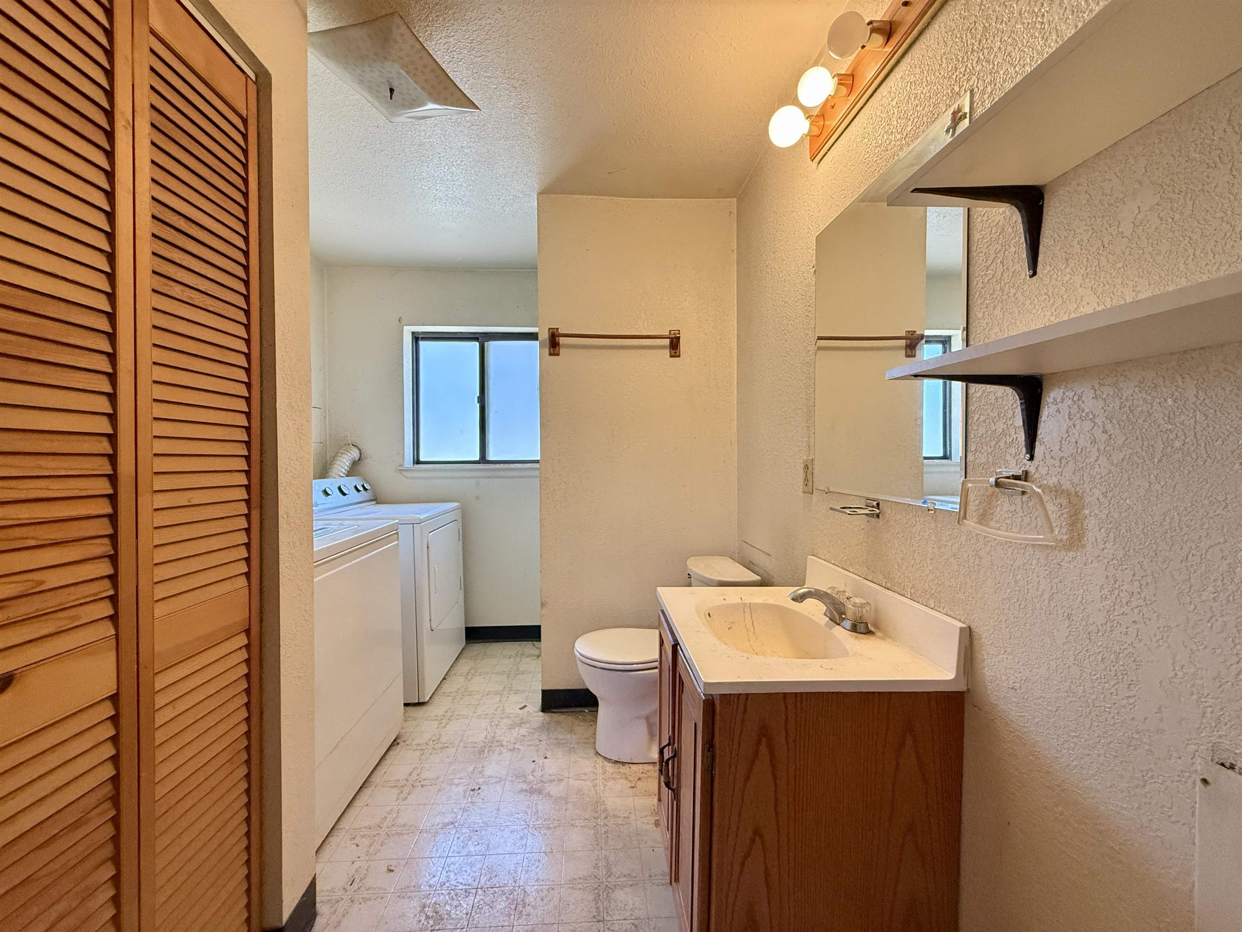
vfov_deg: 85.7
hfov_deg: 102.1
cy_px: 466
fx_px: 502
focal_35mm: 14
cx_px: 621
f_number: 2.2
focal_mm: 2.22
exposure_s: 1/120
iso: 640
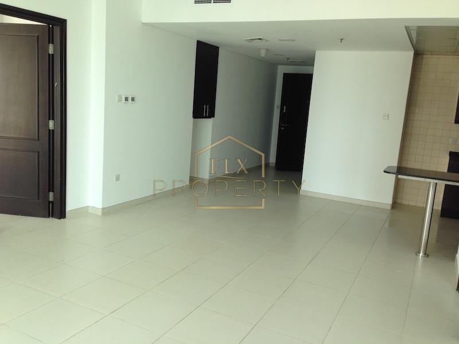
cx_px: 230
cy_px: 172
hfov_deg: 55.4
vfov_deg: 42.9
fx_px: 438
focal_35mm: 33
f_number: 2.4
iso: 50
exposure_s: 1/40
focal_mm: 4.12
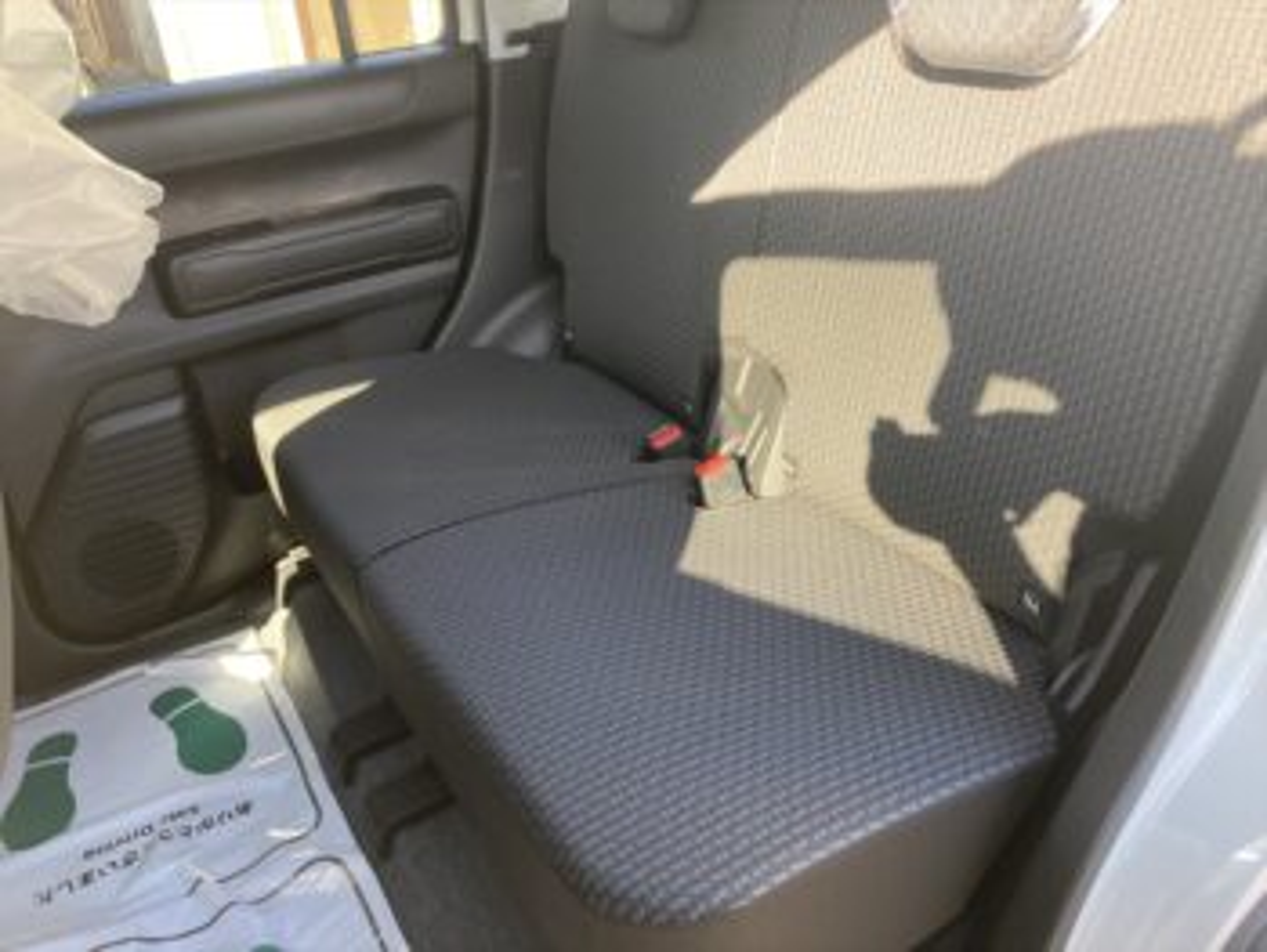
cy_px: 476
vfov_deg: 49.8
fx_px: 1026
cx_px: 634
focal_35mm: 28
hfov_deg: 63.4
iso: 80
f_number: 1.8
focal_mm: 3.99
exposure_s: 1/121
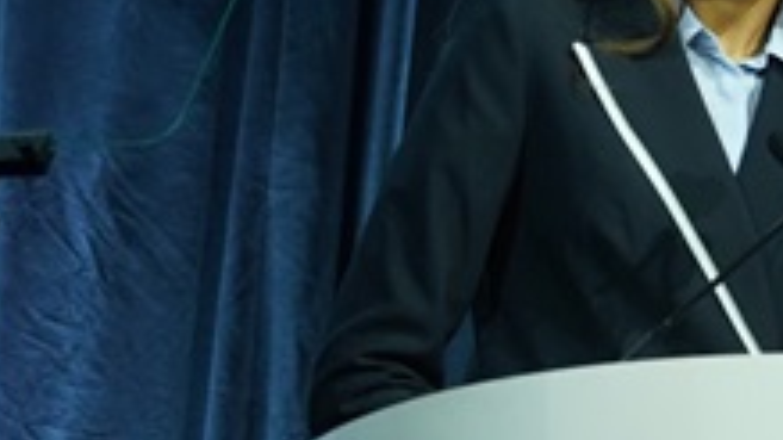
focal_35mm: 293
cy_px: 386
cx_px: 994
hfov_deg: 7.3
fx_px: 6081
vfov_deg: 4.1
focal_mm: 80
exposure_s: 1/200
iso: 1000
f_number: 4.5
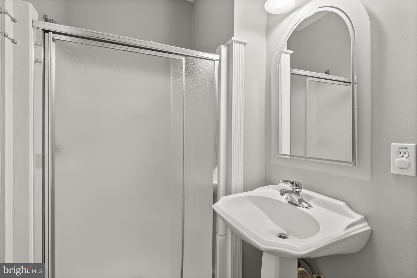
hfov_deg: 96.7
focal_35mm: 16
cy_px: 139
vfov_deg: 73.7
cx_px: 208
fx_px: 185
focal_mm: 16
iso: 100
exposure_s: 2.5
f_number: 8
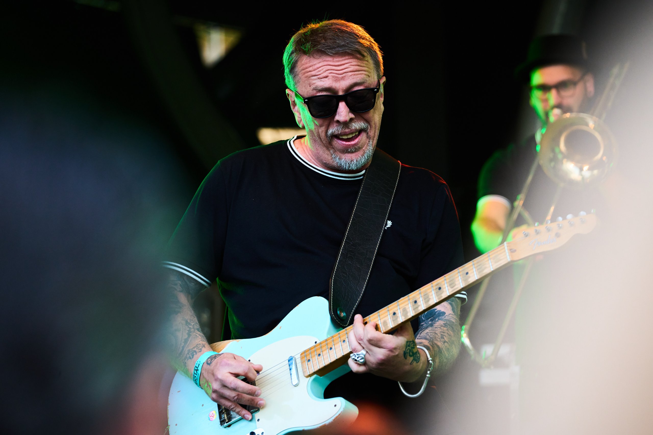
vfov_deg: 9.3
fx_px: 2684
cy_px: 218
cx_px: 326
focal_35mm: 148
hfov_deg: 13.9
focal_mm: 148
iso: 2000
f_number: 4
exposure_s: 1/320
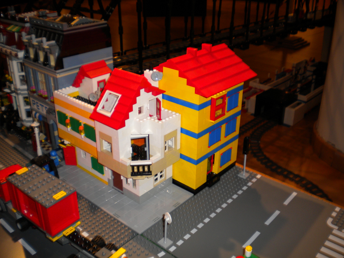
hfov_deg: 52.6
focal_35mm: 35
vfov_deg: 40.7
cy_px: 129
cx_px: 172
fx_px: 348
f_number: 3.1
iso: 100
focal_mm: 6.3
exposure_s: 1/30
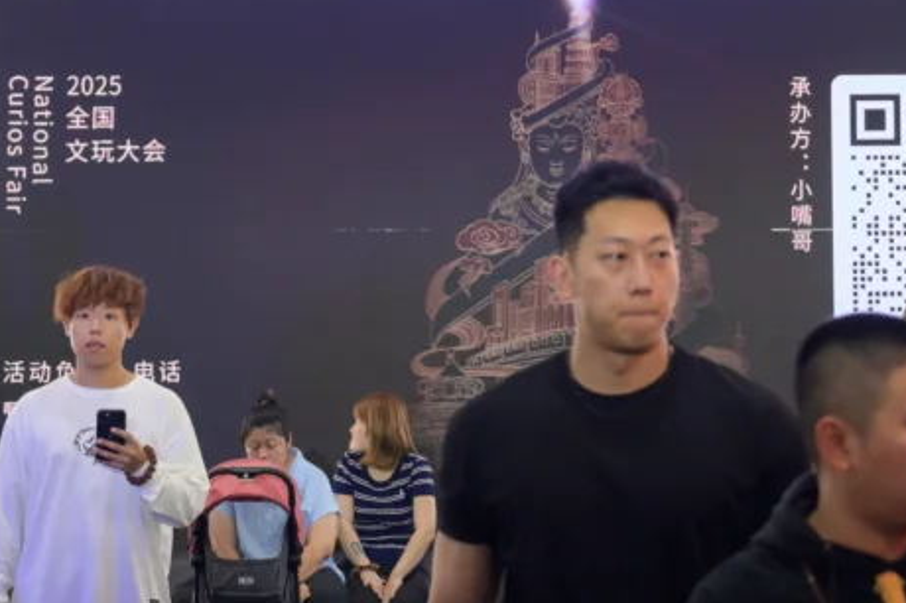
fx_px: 3546
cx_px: 604
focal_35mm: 141
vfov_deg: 9.3
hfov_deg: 14.5
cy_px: -443
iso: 250
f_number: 2.8
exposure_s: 1/125
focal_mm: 40
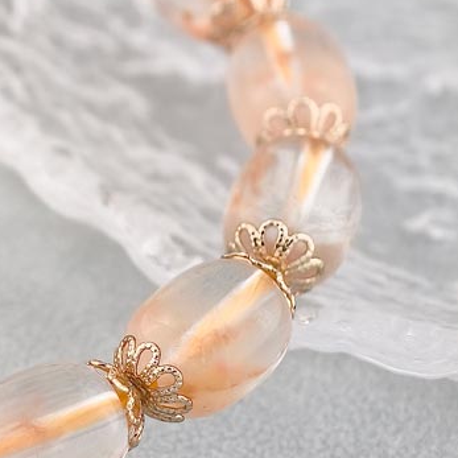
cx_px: -111
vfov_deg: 7.0
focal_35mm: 250
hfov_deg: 6.9
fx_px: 3742
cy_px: 68
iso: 125
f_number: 2.67
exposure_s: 1/160
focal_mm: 22.48
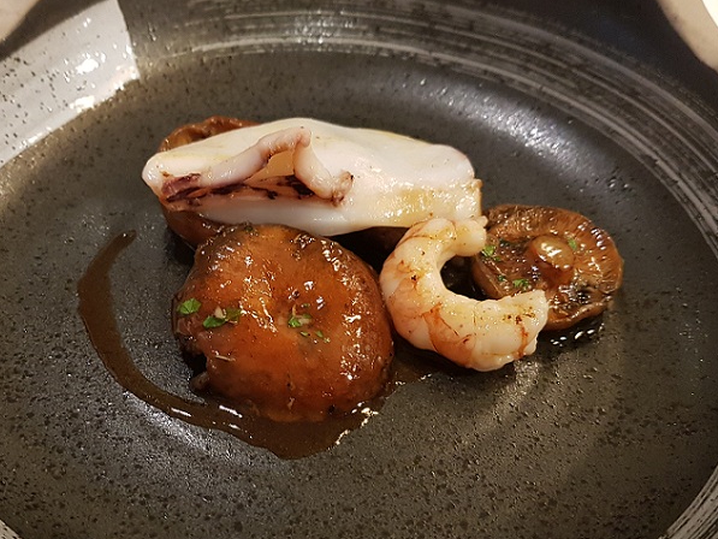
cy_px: 337
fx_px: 768
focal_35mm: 37
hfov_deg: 49.7
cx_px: 271
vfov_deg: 38.4
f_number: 1.7
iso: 160
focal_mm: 4.2
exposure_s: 1/33
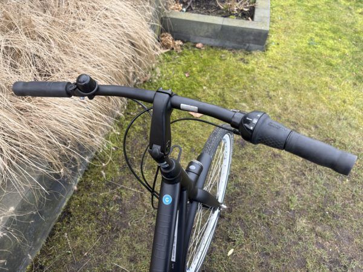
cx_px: 182
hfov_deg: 67.3
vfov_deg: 53.1
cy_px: 136
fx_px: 273
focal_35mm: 26
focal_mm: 5.96
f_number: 1.6
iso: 40
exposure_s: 1/220
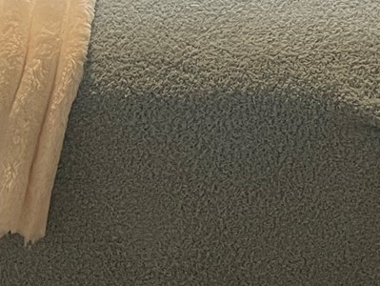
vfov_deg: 11.6
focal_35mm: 125
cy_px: -72
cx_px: 198
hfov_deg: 15.8
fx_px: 1373
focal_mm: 4.2
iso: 125
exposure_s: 1/60
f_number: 1.6
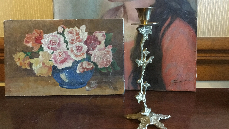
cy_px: 53
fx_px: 206
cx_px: 114
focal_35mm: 34
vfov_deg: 34.6
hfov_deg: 58.0
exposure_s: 1/17
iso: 500
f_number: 2.4
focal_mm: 3.3
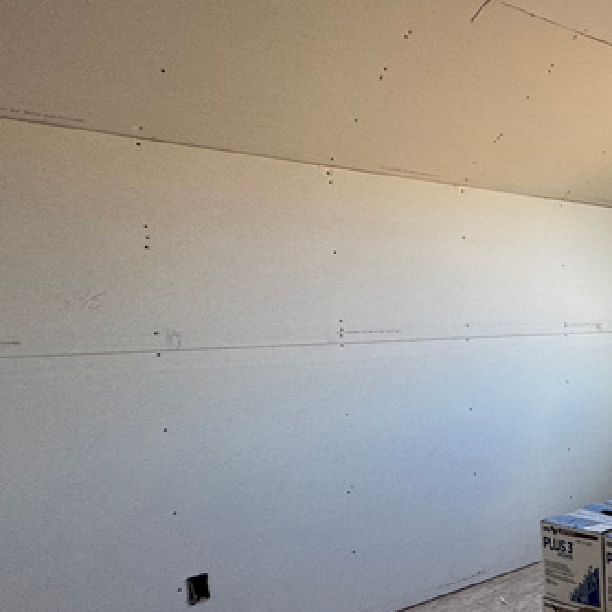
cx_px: 750
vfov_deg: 43.2
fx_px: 760
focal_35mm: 38
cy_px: 415
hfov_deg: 34.3
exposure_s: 1/99
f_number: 2.2
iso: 125
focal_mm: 2.22
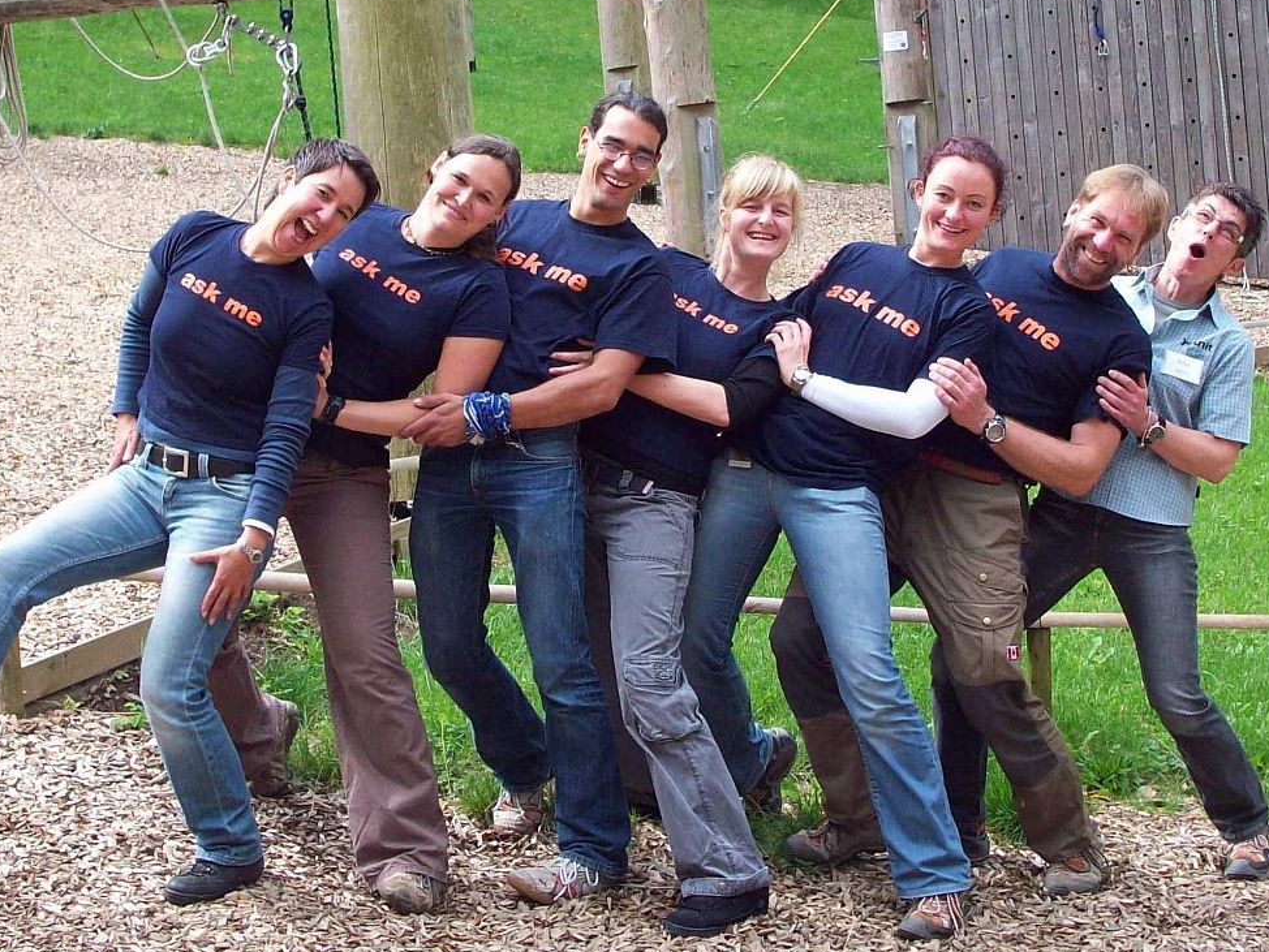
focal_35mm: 38
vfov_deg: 37.7
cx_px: 625
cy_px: 469
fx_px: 1393
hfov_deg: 49.0
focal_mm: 6.2
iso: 80
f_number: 2.8
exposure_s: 1/222
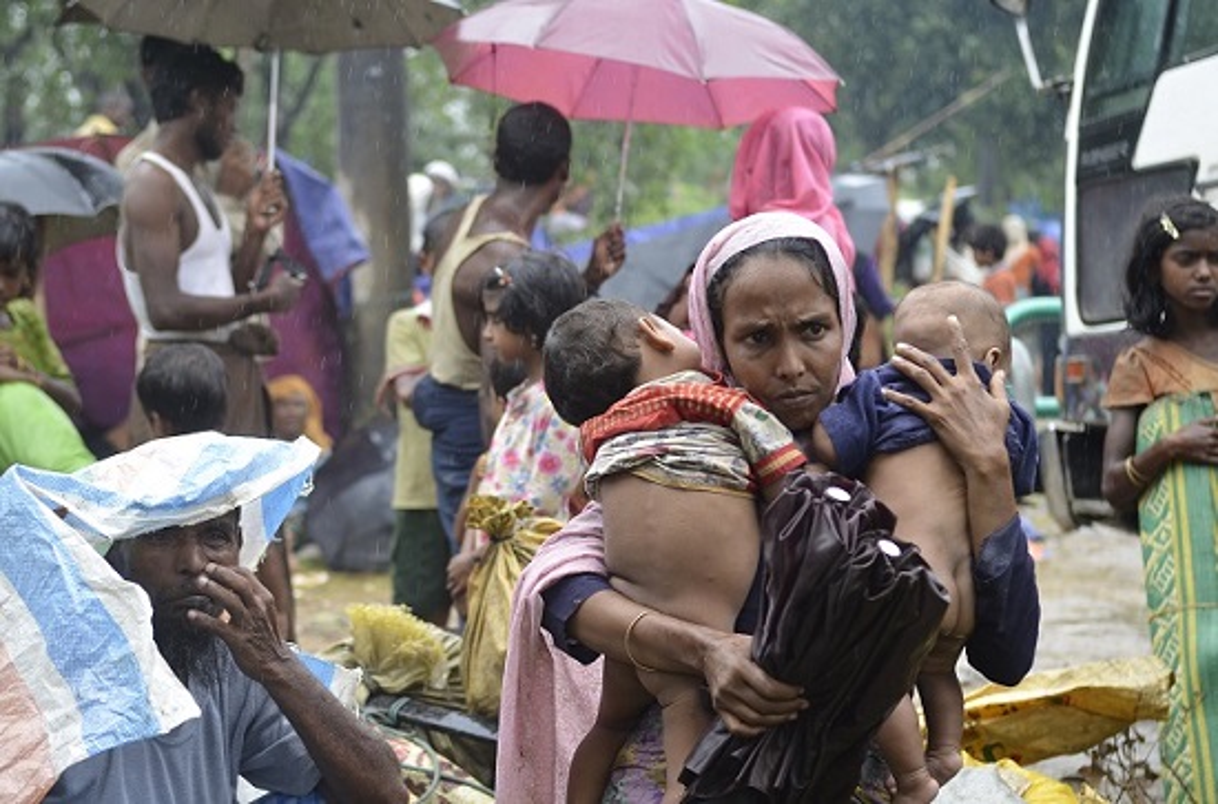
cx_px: 609
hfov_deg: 24.7
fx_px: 2782
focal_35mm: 82
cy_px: 402
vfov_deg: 16.4
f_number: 3.5
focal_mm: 55
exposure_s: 1/320
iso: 200
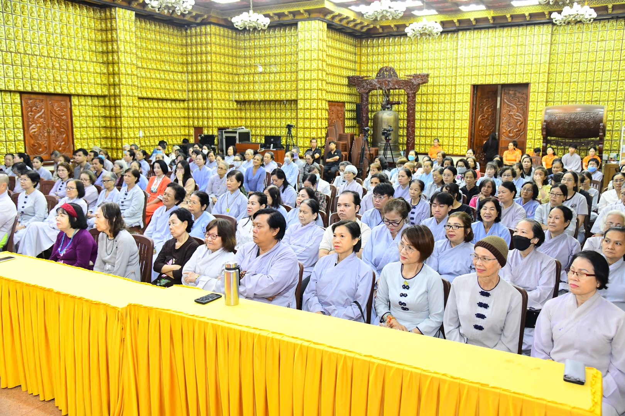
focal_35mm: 31
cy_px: 208
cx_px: 312
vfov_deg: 42.3
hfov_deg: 60.3
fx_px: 538
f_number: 4
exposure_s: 1/125
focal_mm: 31
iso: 6400
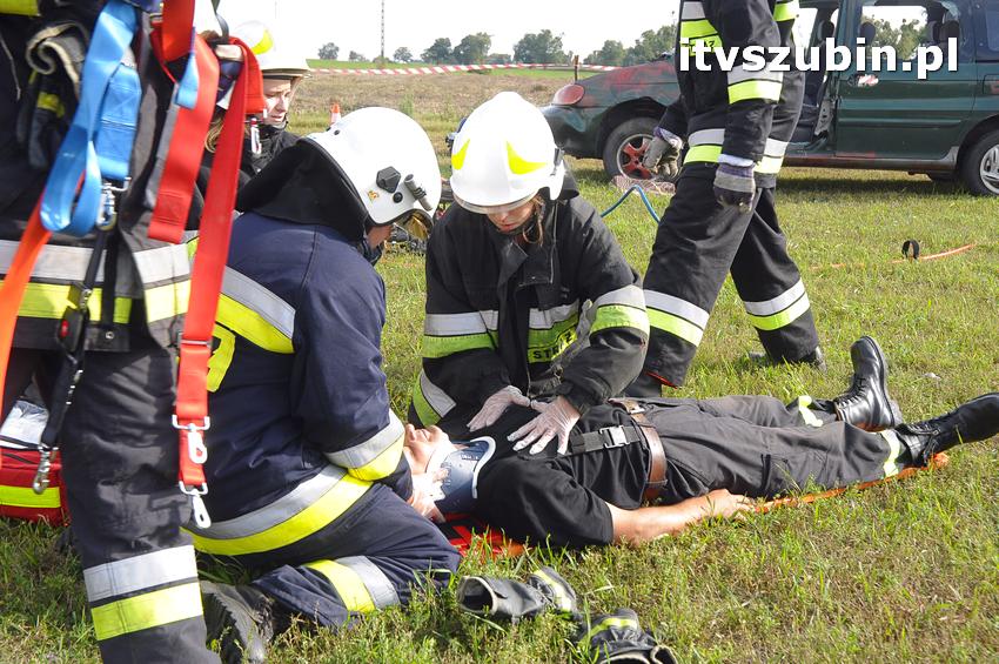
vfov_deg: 26.4
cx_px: 500
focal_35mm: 51
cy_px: 332
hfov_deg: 38.9
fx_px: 1414
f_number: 8
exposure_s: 1/250
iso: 400
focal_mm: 34
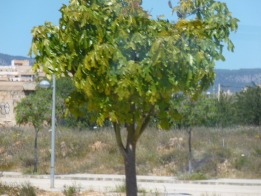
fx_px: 1576
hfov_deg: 9.5
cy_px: 98
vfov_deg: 7.1
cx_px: 130
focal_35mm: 209
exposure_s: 1/250
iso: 100
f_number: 5.8
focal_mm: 37.3
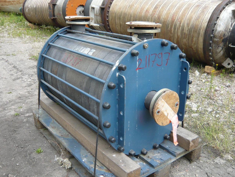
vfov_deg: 40.7
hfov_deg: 52.6
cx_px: 118
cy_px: 88
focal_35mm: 35
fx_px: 238
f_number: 2.8
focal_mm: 4.6
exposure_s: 1/320
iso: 100
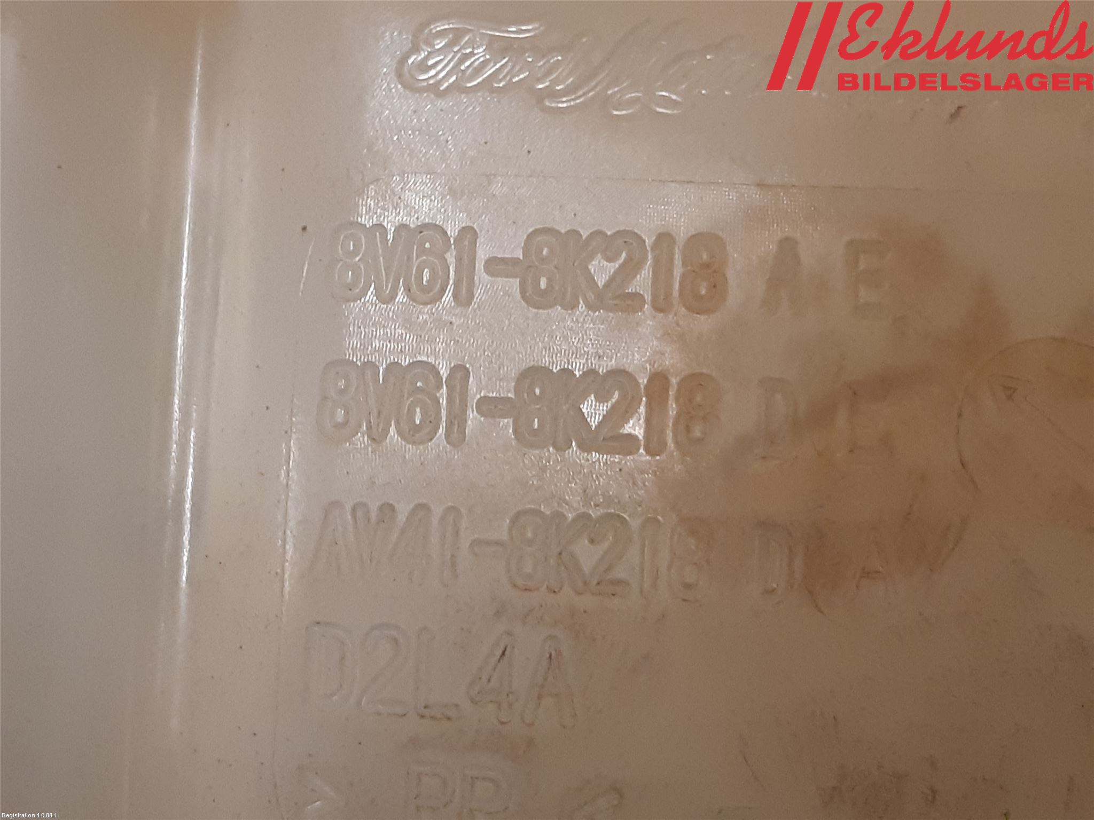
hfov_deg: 67.3
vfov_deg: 53.1
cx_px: 547
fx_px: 822
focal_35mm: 26
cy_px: 410
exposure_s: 1/50
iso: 200
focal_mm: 3.93
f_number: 1.7
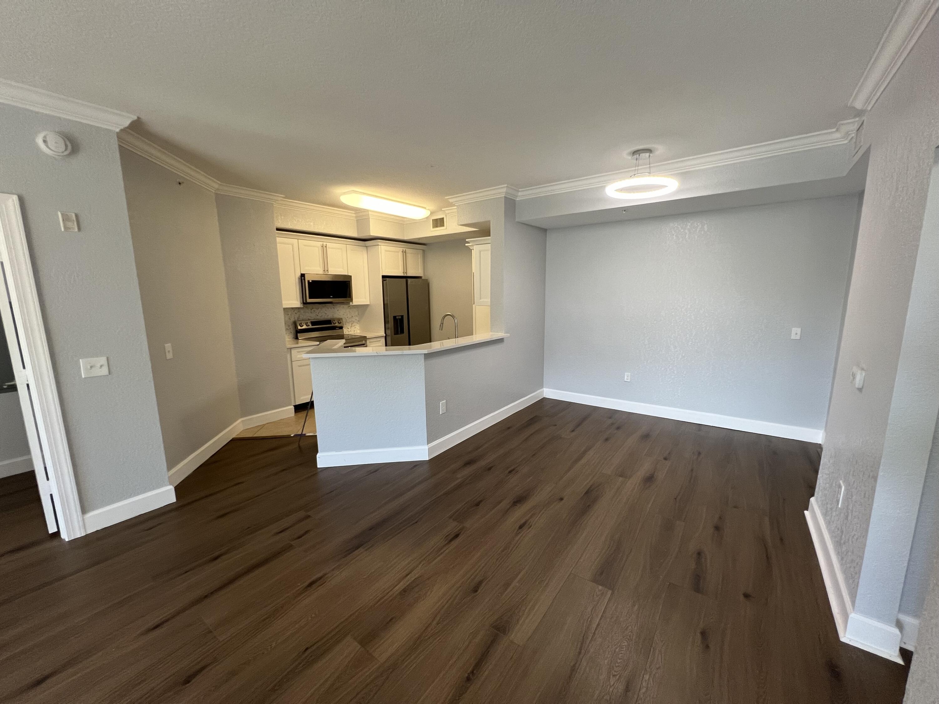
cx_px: 470
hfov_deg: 106.2
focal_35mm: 13
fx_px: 353
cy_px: 352
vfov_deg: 89.9
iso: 200
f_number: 1.8
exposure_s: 1/120
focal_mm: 1.57
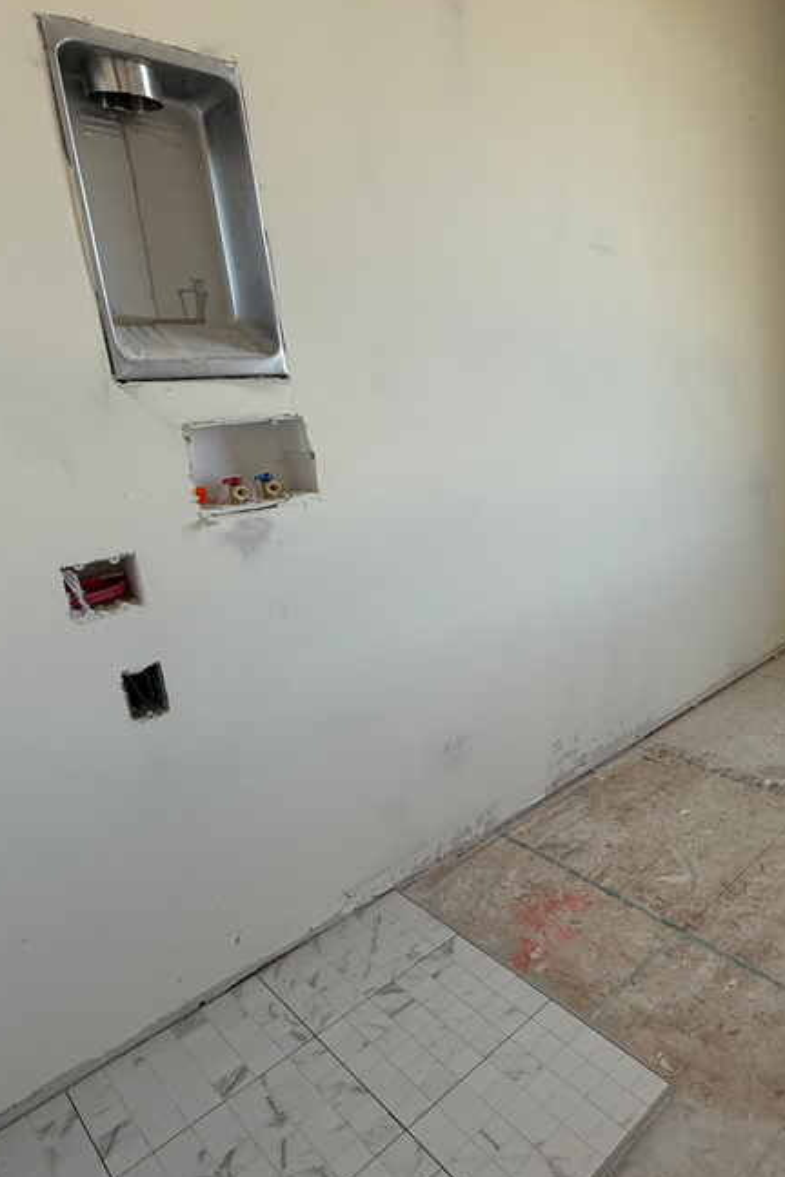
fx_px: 752
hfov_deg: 48.2
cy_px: 532
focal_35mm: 23
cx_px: 734
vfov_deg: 75.9
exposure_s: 1/99
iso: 64
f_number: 2.2
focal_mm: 2.22
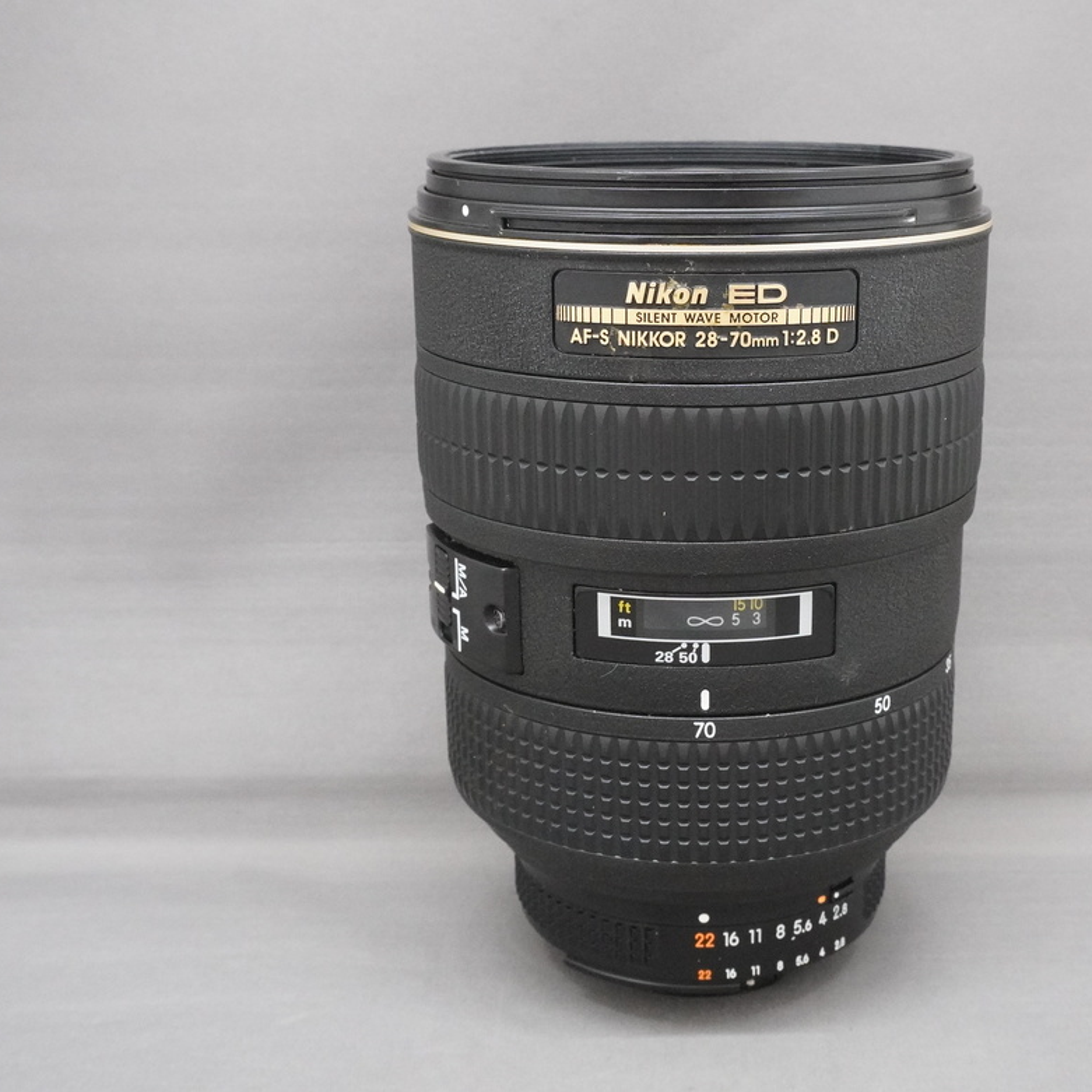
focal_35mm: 47
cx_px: 684
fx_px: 1677
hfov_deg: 35.9
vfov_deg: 36.1
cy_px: 536
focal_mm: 24
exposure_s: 1/40
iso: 6400
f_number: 11
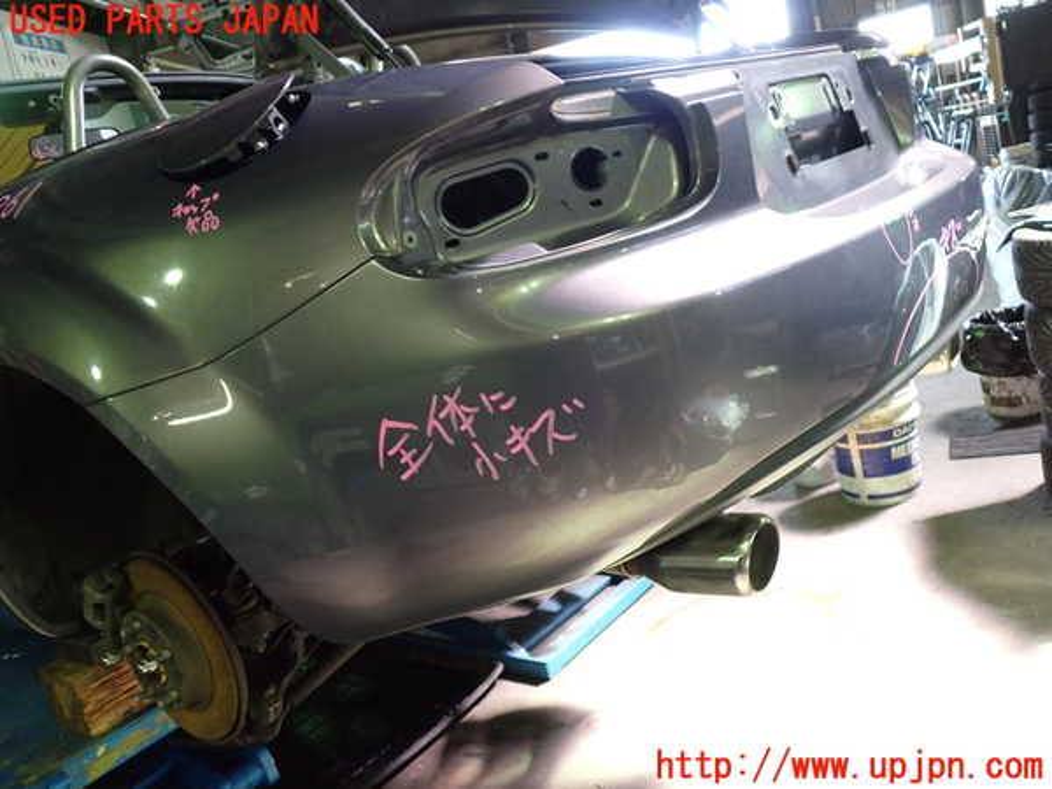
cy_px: 394
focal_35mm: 30
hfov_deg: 60.0
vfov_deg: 46.8
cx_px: 526
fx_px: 912
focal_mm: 5.4
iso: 200
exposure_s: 1/30
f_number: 2.3
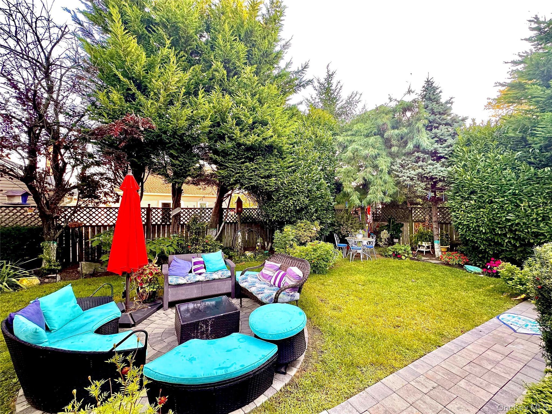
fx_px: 223
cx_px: 276
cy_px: 207
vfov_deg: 85.7
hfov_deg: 102.1
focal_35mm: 14
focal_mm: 2.22
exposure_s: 1/99
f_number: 2.2
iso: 100
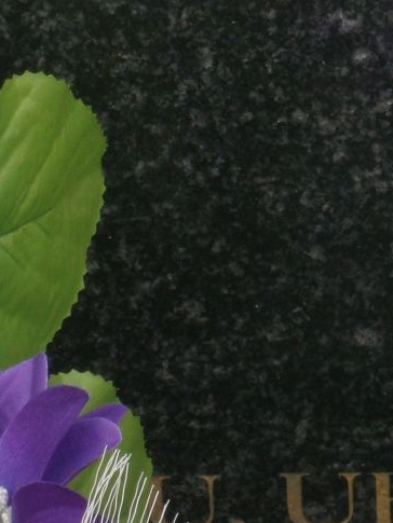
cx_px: 401
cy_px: -153
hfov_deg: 5.2
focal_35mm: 284
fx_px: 4297
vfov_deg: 6.9
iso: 125
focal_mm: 17.8
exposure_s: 1/80
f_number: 5.4
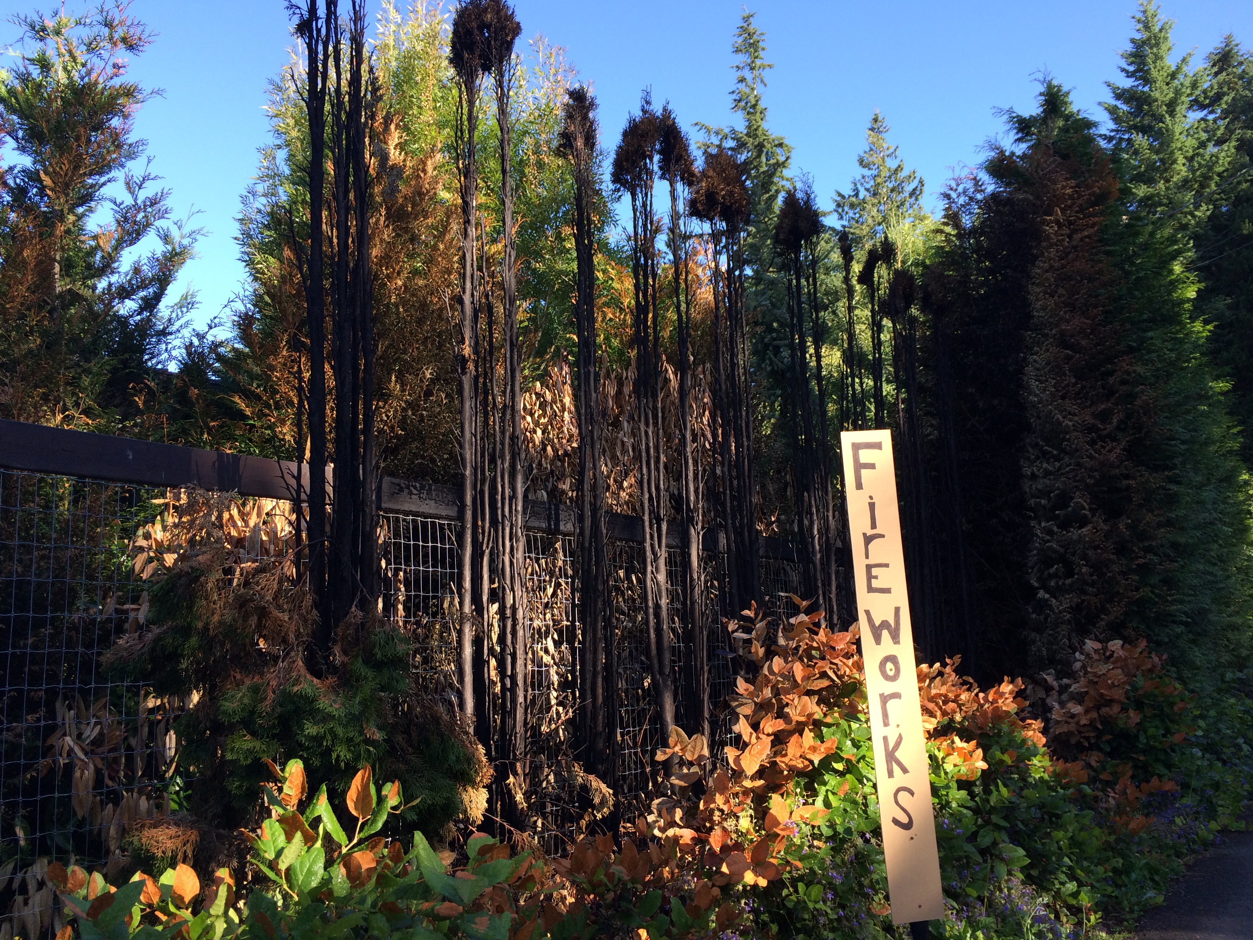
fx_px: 1086
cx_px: 629
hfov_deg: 60.0
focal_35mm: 30
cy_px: 483
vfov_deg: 46.8
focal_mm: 4.15
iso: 32
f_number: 2.2
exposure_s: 1/456
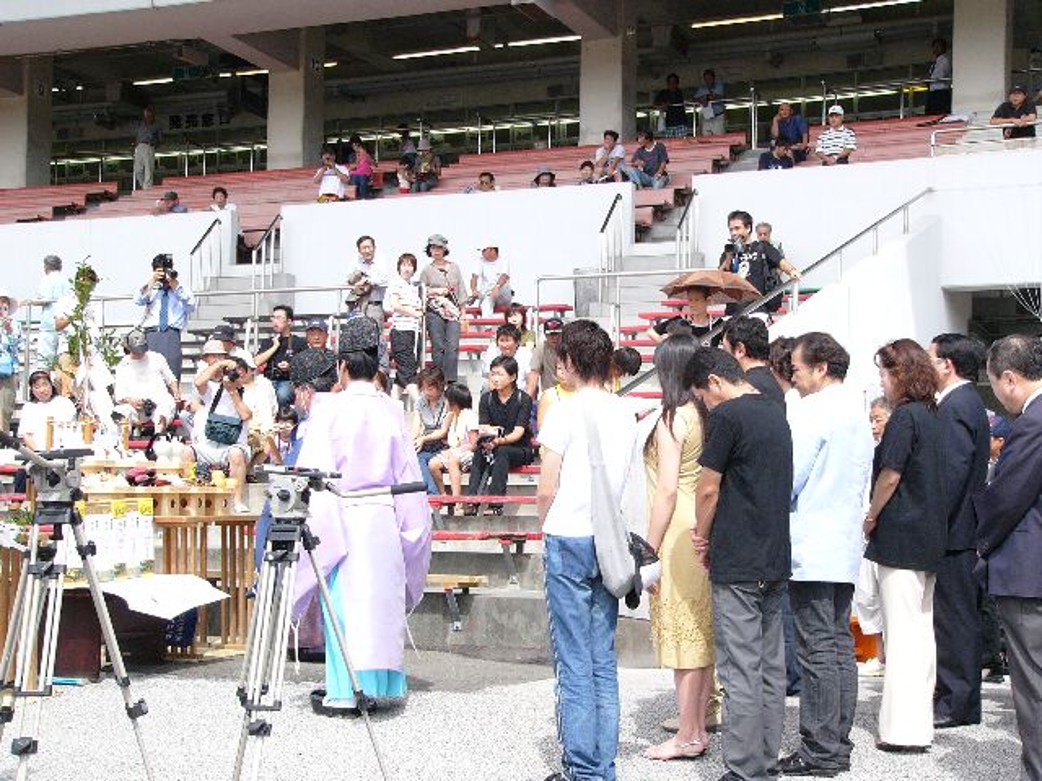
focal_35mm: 57
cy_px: 390
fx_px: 1716
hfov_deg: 33.8
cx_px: 521
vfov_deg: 25.7
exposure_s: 1/1000
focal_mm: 9.6
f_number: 2.8
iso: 100
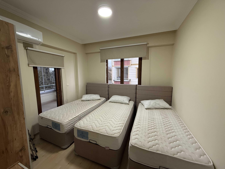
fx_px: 91
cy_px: 84
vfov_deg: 85.7
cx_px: 112
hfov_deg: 102.1
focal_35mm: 14
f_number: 2.2
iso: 320
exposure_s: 1/100
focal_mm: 2.22
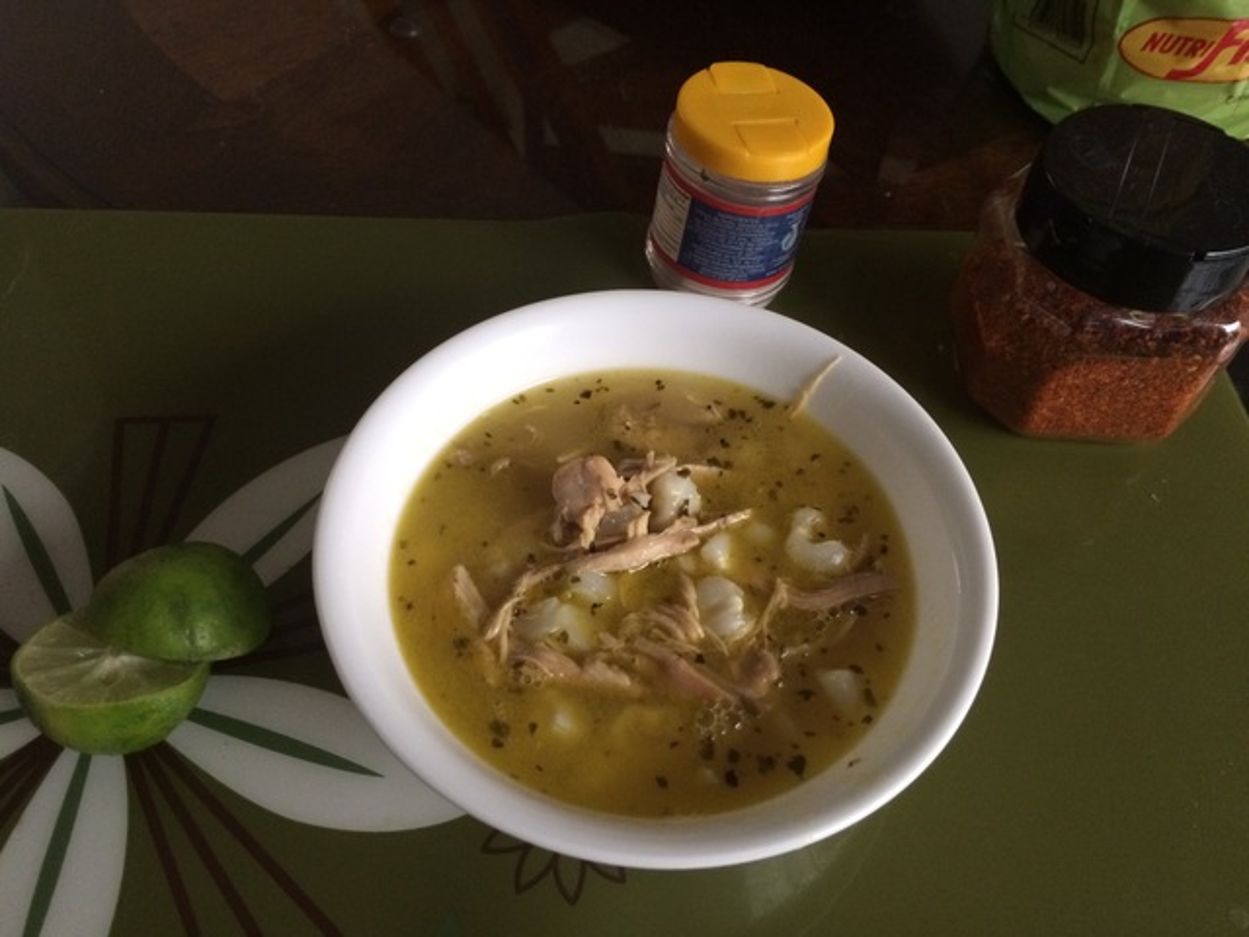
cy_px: 468
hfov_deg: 61.7
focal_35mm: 29
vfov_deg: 48.2
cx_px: 624
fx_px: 1046
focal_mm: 4.15
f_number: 2.2
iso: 250
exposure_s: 1/17
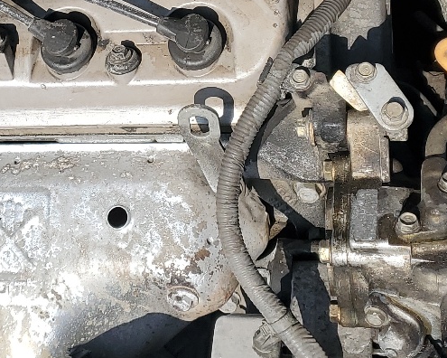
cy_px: -14
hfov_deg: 23.2
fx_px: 1085
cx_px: 172
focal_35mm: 82
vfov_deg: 18.2
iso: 50
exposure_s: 1/3333
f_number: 1.5
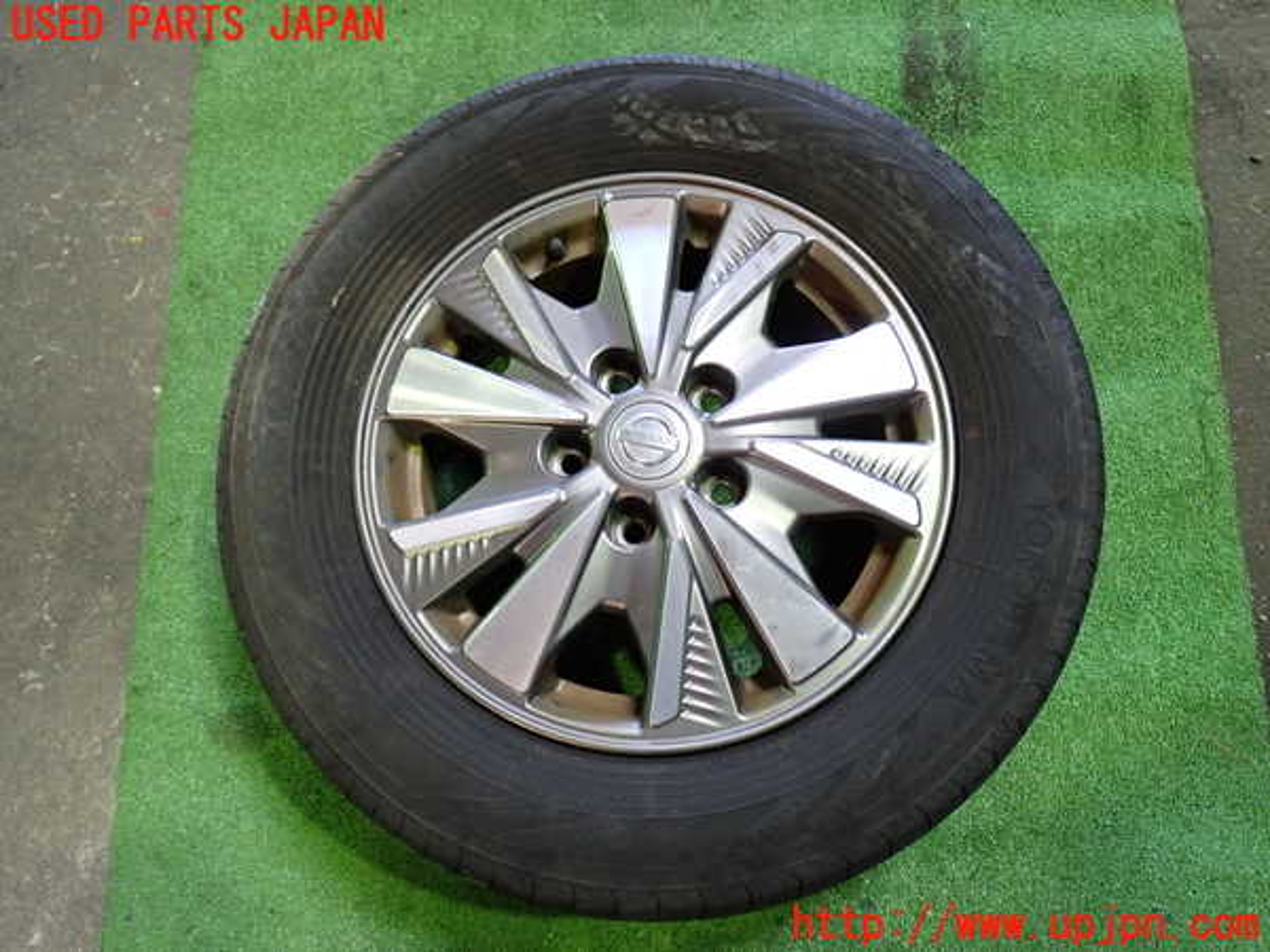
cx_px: 635
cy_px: 476
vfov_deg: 46.8
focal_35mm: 30
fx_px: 1101
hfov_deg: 60.0
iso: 320
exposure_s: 1/30
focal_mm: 5.4
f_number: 2.3
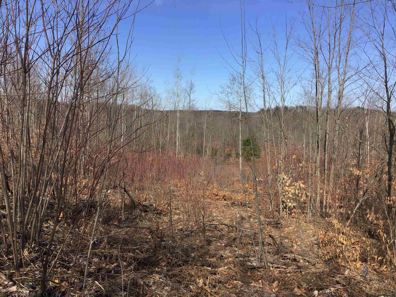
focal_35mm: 31
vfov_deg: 45.4
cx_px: 198
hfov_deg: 58.4
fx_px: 355
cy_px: 148
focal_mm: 3.3
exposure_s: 1/1045
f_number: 2.4
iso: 25
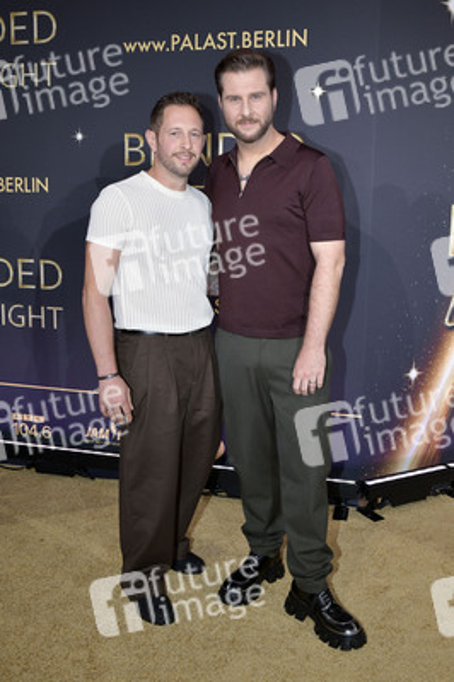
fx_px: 663
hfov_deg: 37.8
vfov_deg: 54.5
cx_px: 227
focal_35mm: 35
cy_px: 341
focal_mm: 35
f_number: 6.3
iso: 1250
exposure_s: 1/250
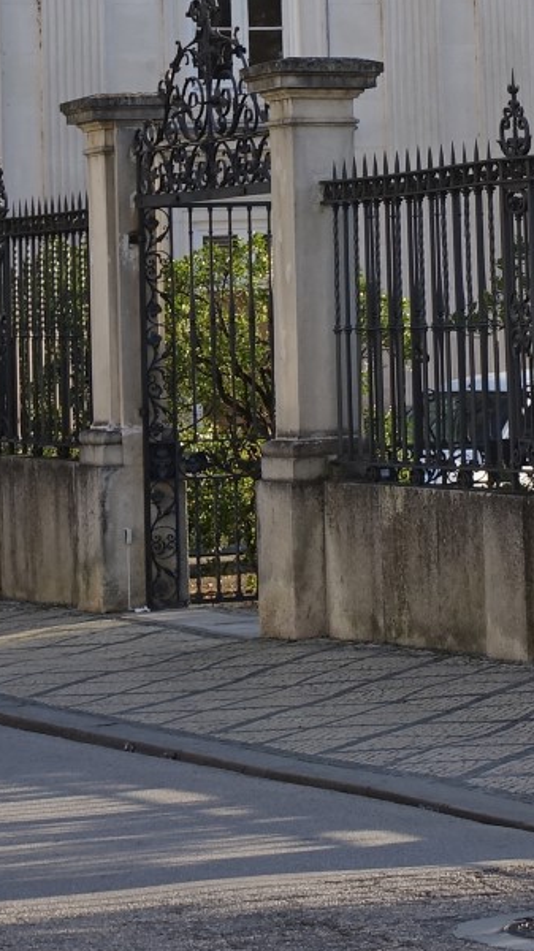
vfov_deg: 14.4
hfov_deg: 8.2
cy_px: -71
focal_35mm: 146
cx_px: 746
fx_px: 3679
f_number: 4
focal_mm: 15.78
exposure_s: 1/250
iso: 100
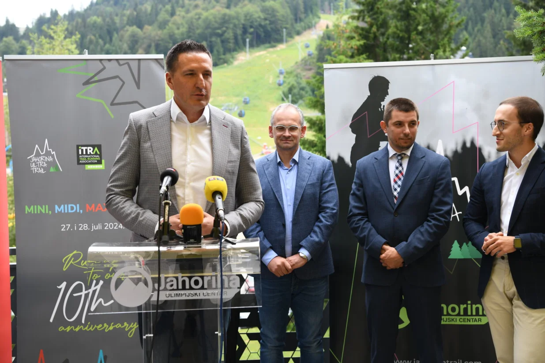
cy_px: 182
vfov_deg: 27.0
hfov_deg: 39.6
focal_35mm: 50
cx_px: 272
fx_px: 757
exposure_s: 1/125
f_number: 4.5
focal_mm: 50
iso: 125
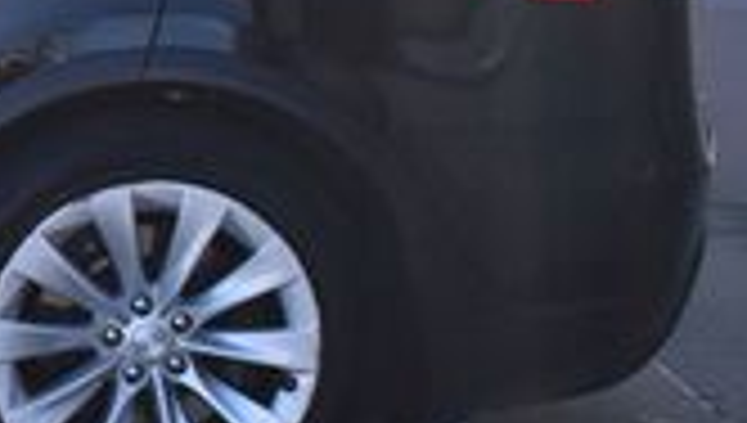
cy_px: 32
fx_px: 2639
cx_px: -612
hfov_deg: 14.2
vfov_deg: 9.1
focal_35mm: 133
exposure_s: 1/320
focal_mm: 22
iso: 400
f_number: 10
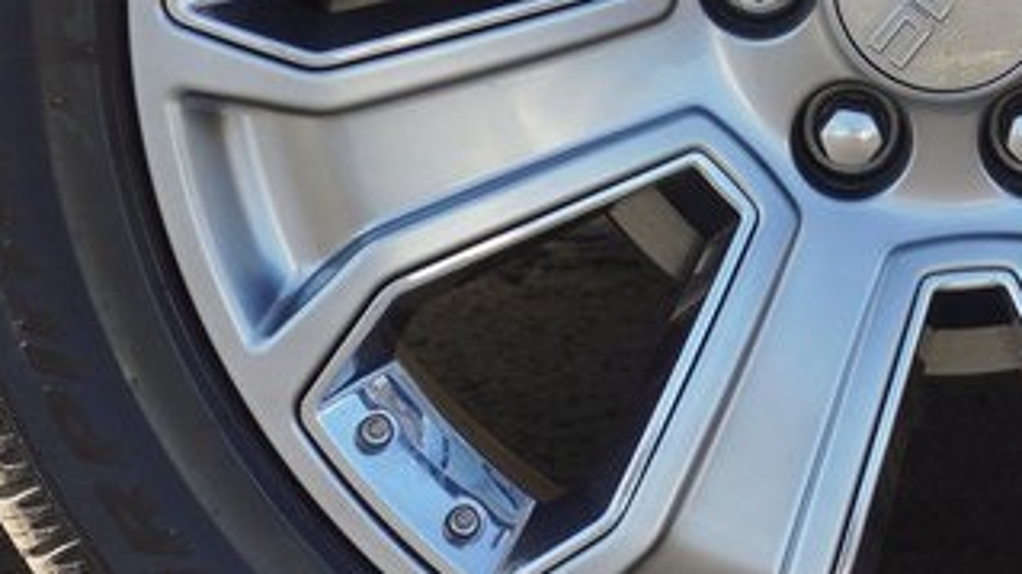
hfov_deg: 8.9
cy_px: -50
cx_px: 964
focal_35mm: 242
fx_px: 6554
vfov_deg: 5.0
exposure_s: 1/125
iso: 100
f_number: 7.1
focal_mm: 48
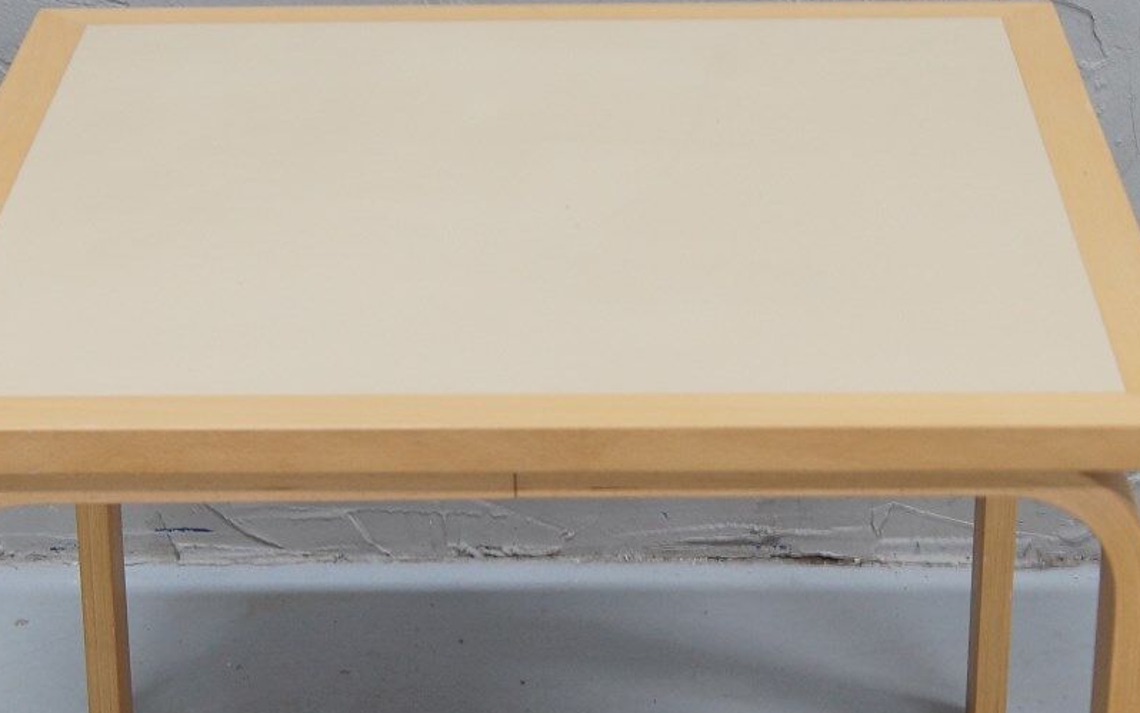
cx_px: 520
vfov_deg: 12.8
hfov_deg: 20.4
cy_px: 457
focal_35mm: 102
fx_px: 3169
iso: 400
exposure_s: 1/6
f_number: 6.3
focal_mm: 30
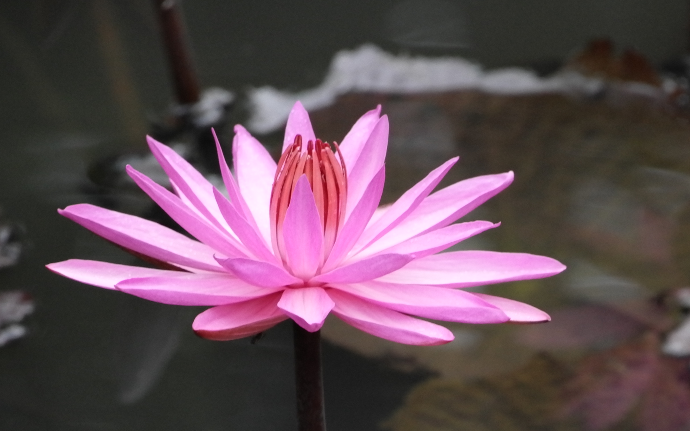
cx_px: 561
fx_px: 10758
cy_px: 561
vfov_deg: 2.3
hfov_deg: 3.7
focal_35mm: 572
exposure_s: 1/125
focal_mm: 134.7
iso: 800
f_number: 4.5
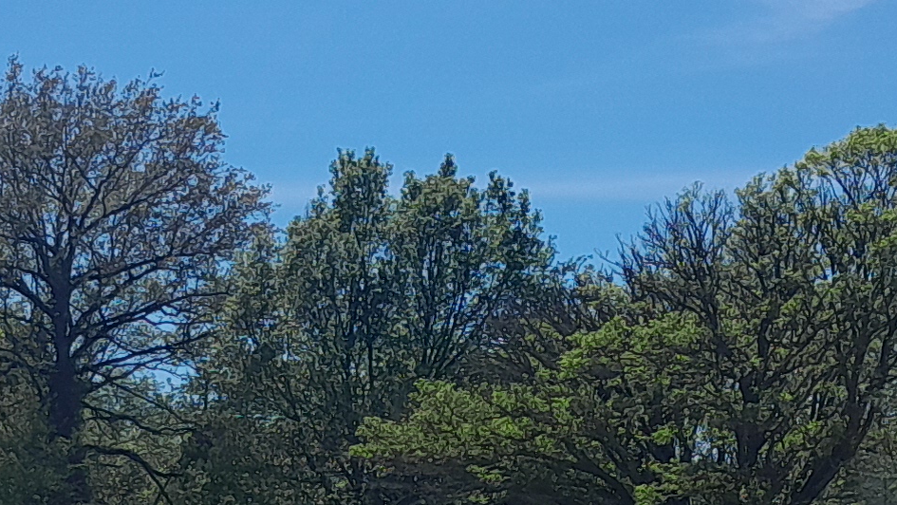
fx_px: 3021
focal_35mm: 127
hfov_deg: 16.8
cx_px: 248
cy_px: 678
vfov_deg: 9.4
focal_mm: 4
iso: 40
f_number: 1.8
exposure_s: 1/855
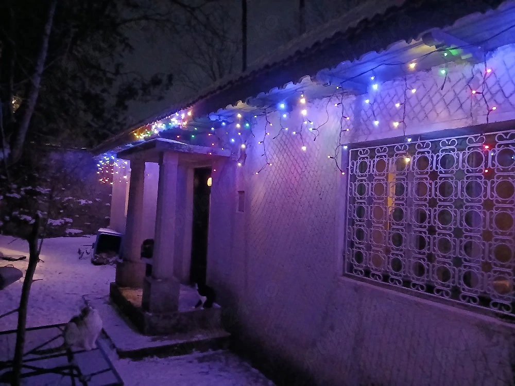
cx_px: 258
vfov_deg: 53.1
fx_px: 387
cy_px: 193
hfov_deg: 67.3
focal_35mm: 26
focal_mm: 3.98
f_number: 1.8
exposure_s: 1/10
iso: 2500
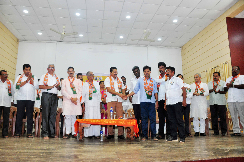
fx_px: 183
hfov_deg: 67.4
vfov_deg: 47.8
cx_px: 122
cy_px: 81
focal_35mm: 27
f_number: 5.6
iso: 800
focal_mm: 18
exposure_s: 1/125
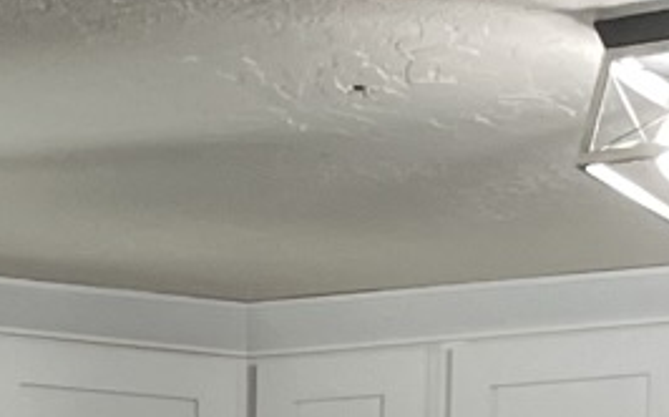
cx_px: 216
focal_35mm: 212
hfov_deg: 9.9
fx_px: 3864
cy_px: 1691
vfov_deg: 5.4
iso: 80
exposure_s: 1/120
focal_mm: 4.2
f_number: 1.6
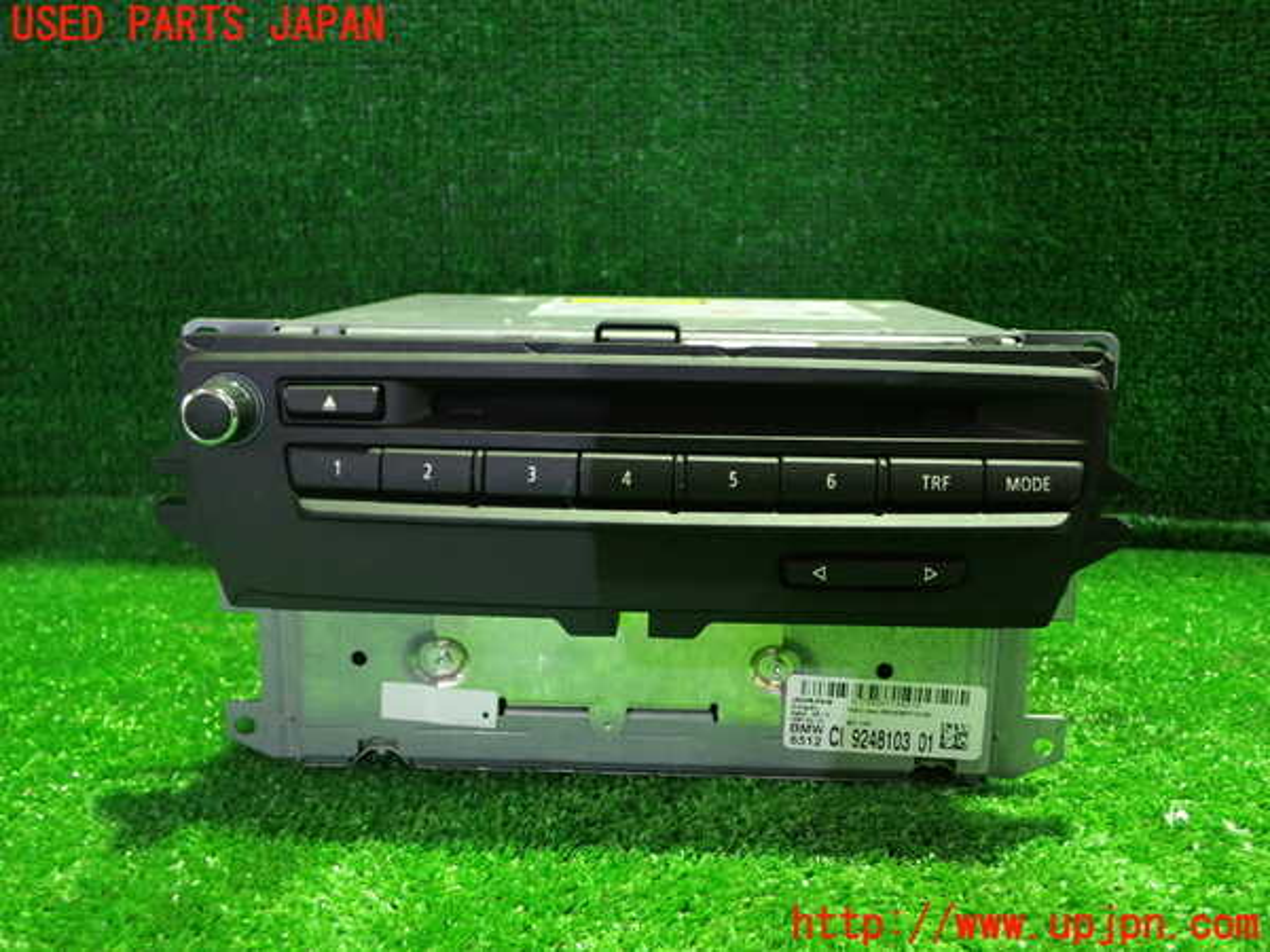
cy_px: 476
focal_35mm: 32
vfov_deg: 44.2
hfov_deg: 56.8
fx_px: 1174
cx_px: 635
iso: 800
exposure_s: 1/13
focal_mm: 5.79
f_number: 2.4
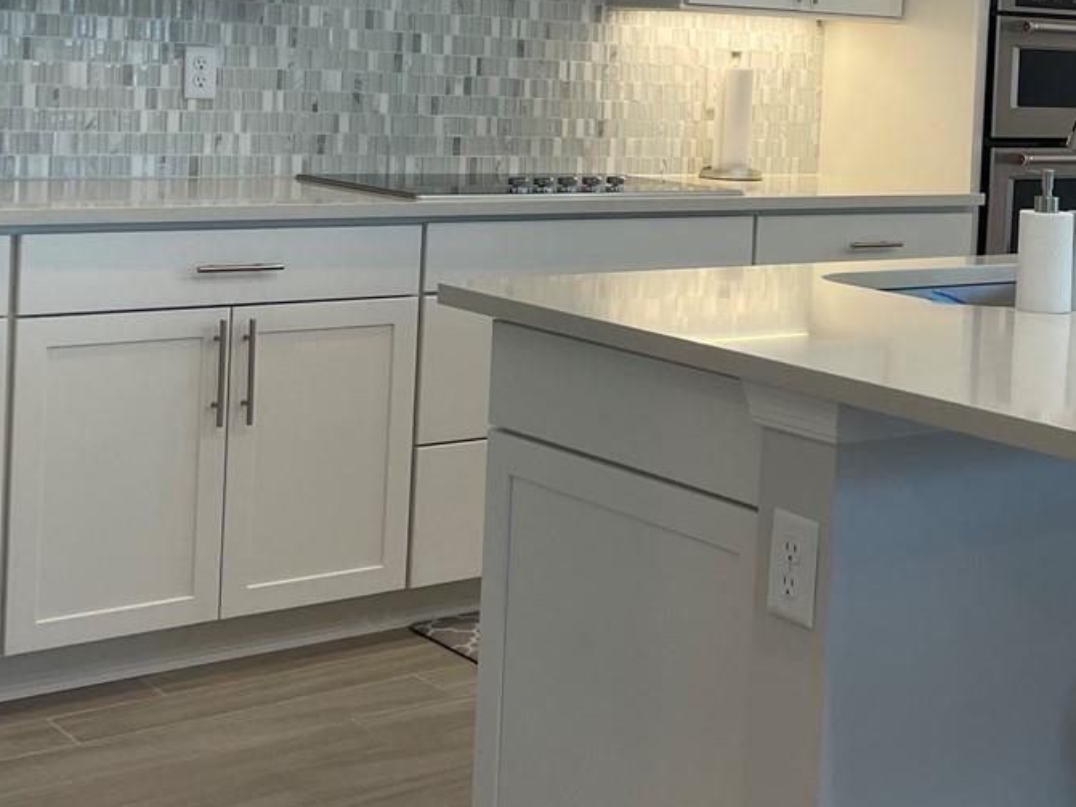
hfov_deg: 30.9
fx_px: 1927
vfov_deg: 23.3
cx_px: 726
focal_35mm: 62
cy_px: 157
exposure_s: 1/120
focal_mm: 4.2
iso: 80
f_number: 1.6
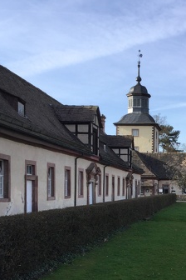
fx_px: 442
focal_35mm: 57
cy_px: 210
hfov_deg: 23.3
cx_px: 160
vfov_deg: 34.3
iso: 25
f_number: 2.4
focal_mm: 3.3
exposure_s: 1/543
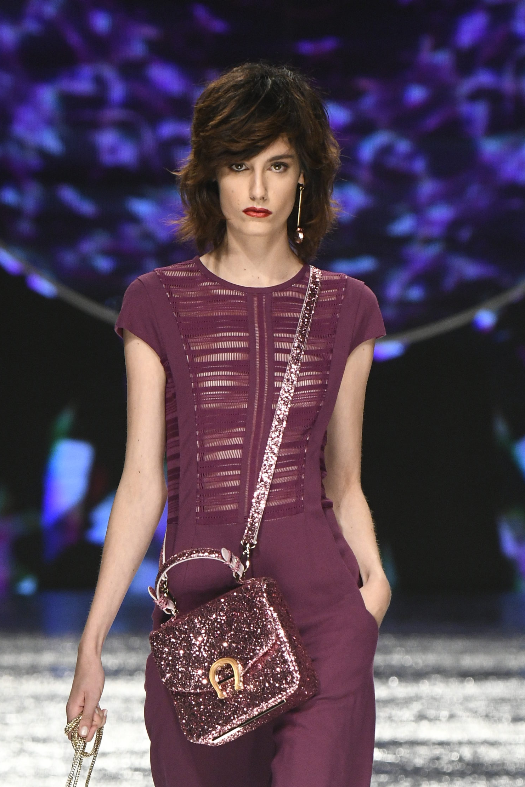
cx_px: 240
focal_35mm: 570
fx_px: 12468
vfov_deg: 3.6
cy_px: 635
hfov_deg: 2.4
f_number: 5.6
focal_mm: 220
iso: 2000
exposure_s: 1/500
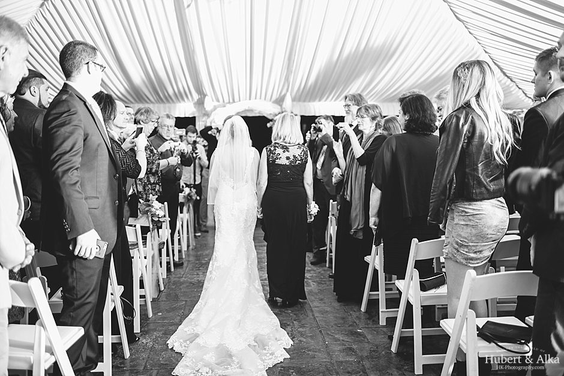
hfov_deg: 54.4
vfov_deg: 37.9
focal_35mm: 35
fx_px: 548
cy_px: 188
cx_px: 282
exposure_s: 1/200
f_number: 1.8
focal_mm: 35
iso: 500
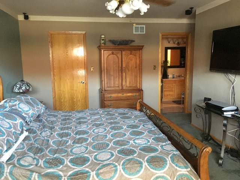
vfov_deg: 48.2
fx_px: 201
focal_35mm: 29
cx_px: 120
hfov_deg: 61.7
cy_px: 90
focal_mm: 4.15
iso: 320
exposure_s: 1/15
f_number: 2.2
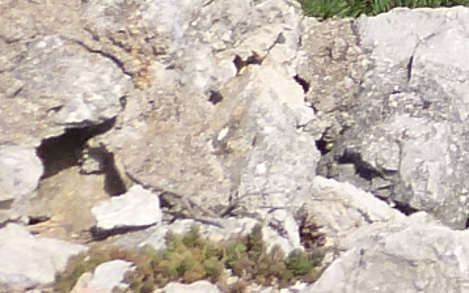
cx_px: 1341
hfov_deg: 7.2
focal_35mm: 265
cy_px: -793
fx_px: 3388
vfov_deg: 4.6
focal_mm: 5.7
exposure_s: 1/500
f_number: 4
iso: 80
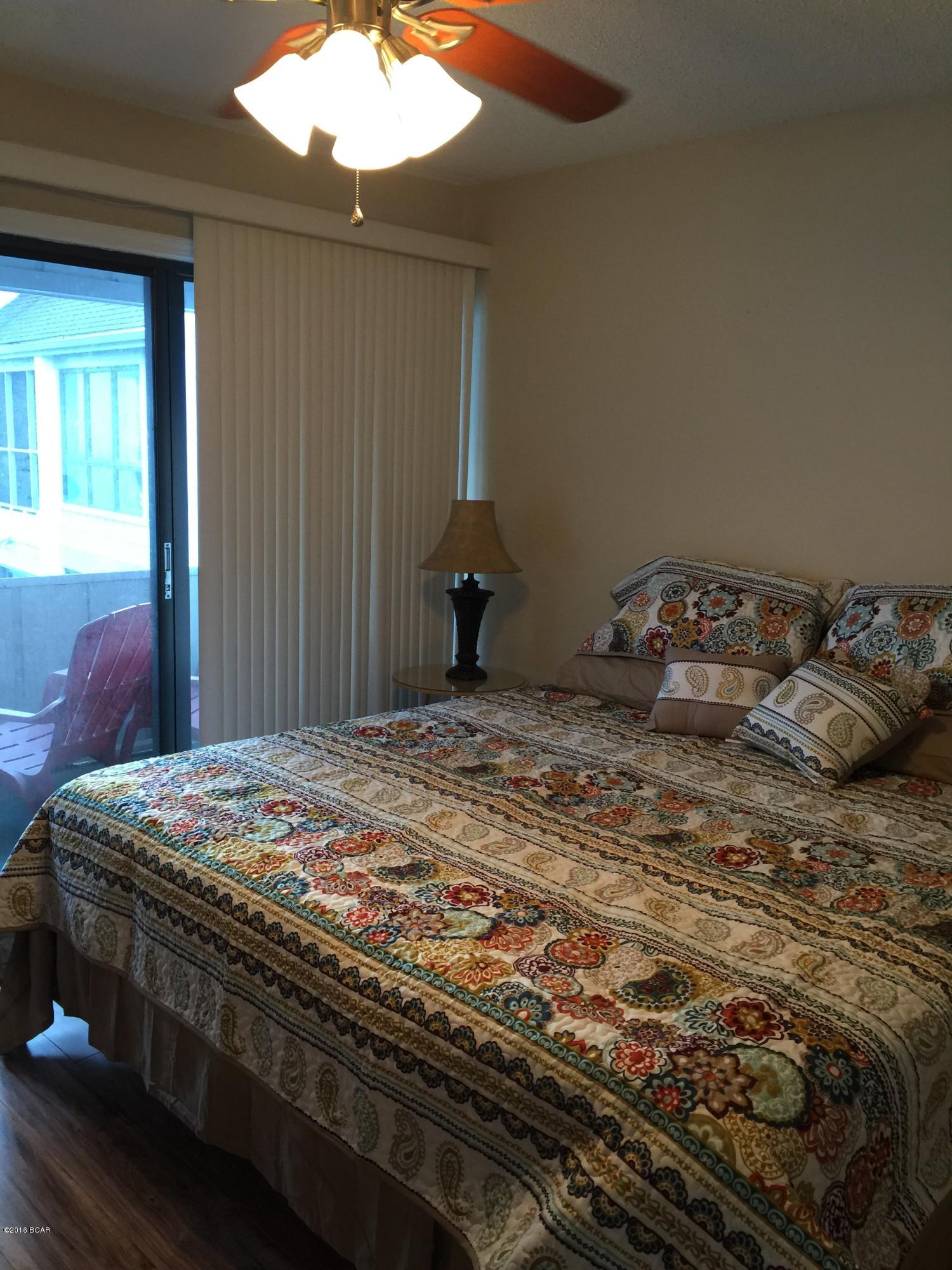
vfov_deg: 61.7
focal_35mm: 29
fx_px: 1063
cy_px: 635
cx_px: 476
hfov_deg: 48.2
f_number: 2.2
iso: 50
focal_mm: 4.15
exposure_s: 1/15
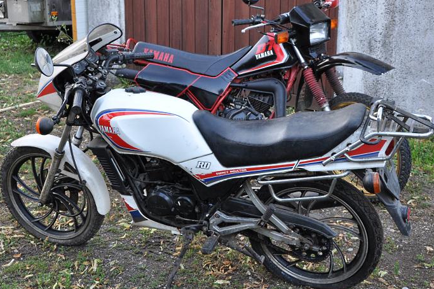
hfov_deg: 35.7
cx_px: 217
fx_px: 674
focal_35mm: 56
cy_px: 118
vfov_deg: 24.1
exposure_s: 1/30
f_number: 5.6
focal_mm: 30
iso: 280
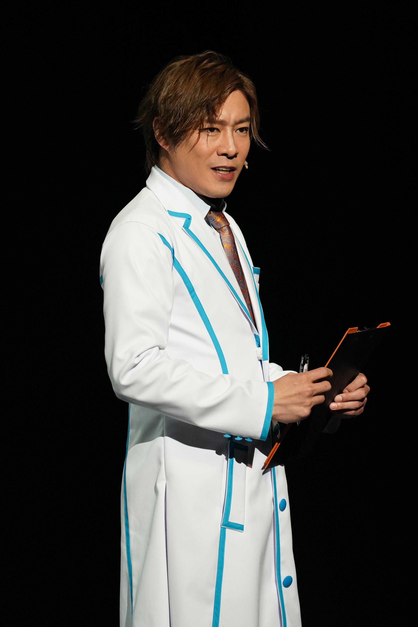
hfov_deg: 3.9
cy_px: 314
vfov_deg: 5.9
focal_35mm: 352
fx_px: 6130
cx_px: 209
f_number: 7.1
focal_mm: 352
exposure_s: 1/320
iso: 8000
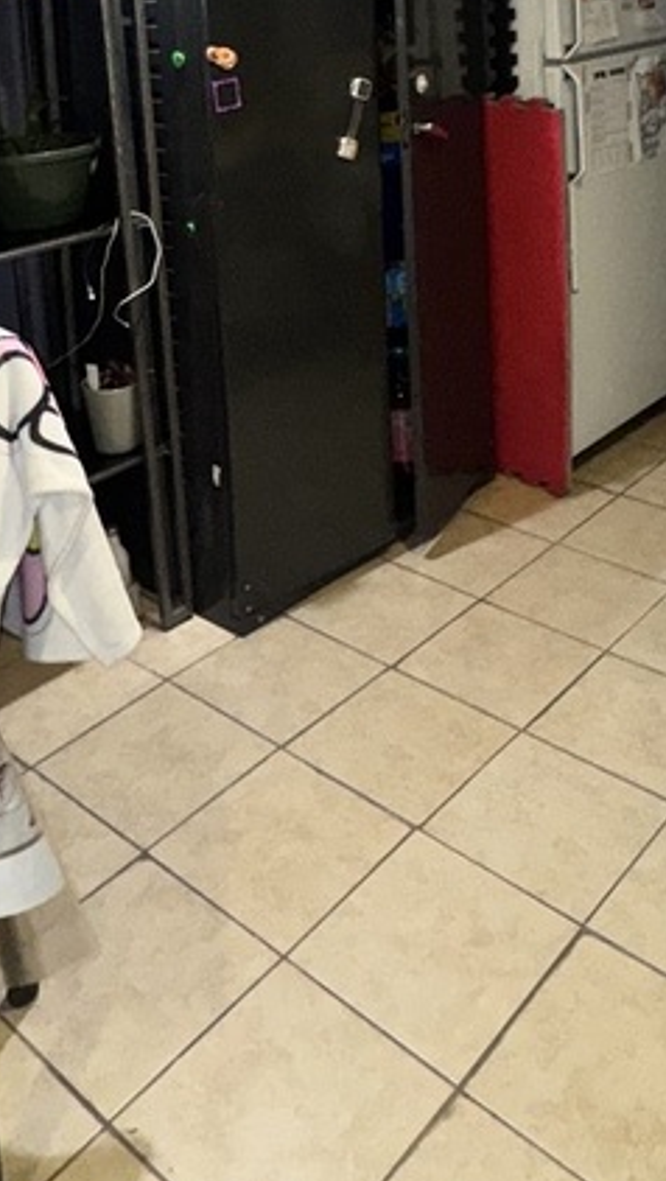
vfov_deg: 46.0
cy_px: 92
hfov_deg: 30.5
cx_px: 372
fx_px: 1222
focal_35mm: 39
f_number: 2.2
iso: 160
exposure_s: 1/60
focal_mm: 2.22
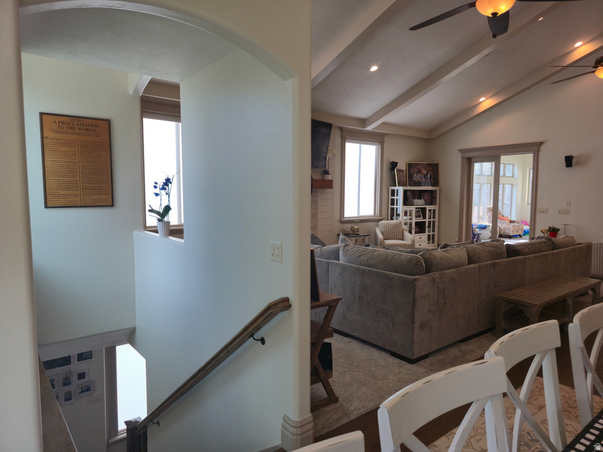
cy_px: 226
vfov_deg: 58.9
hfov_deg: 73.9
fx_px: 401
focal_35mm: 23
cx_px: 302
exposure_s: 1/60
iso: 12
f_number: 1.7
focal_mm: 6.3
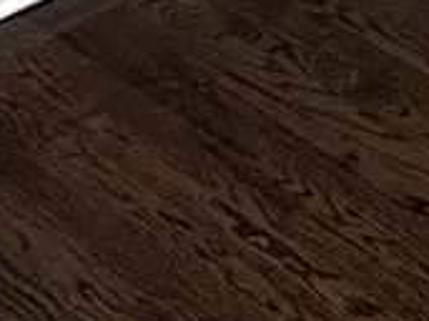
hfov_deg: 15.5
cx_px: 820
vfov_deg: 10.2
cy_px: -650
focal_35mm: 105
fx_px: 1300
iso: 200
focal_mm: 2.22
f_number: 2.2
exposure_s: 1/60
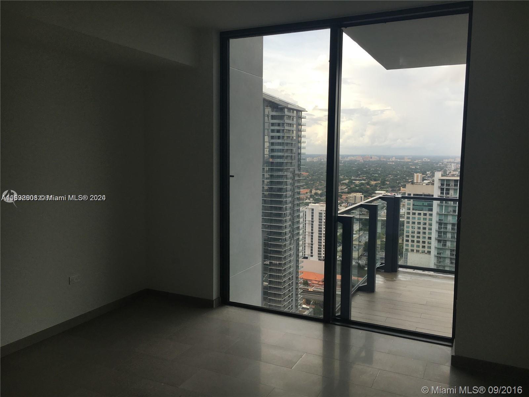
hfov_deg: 61.7
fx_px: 443
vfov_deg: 48.2
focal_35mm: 29
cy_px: 198
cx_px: 264
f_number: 2.2
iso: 25
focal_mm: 4.15
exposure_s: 1/314
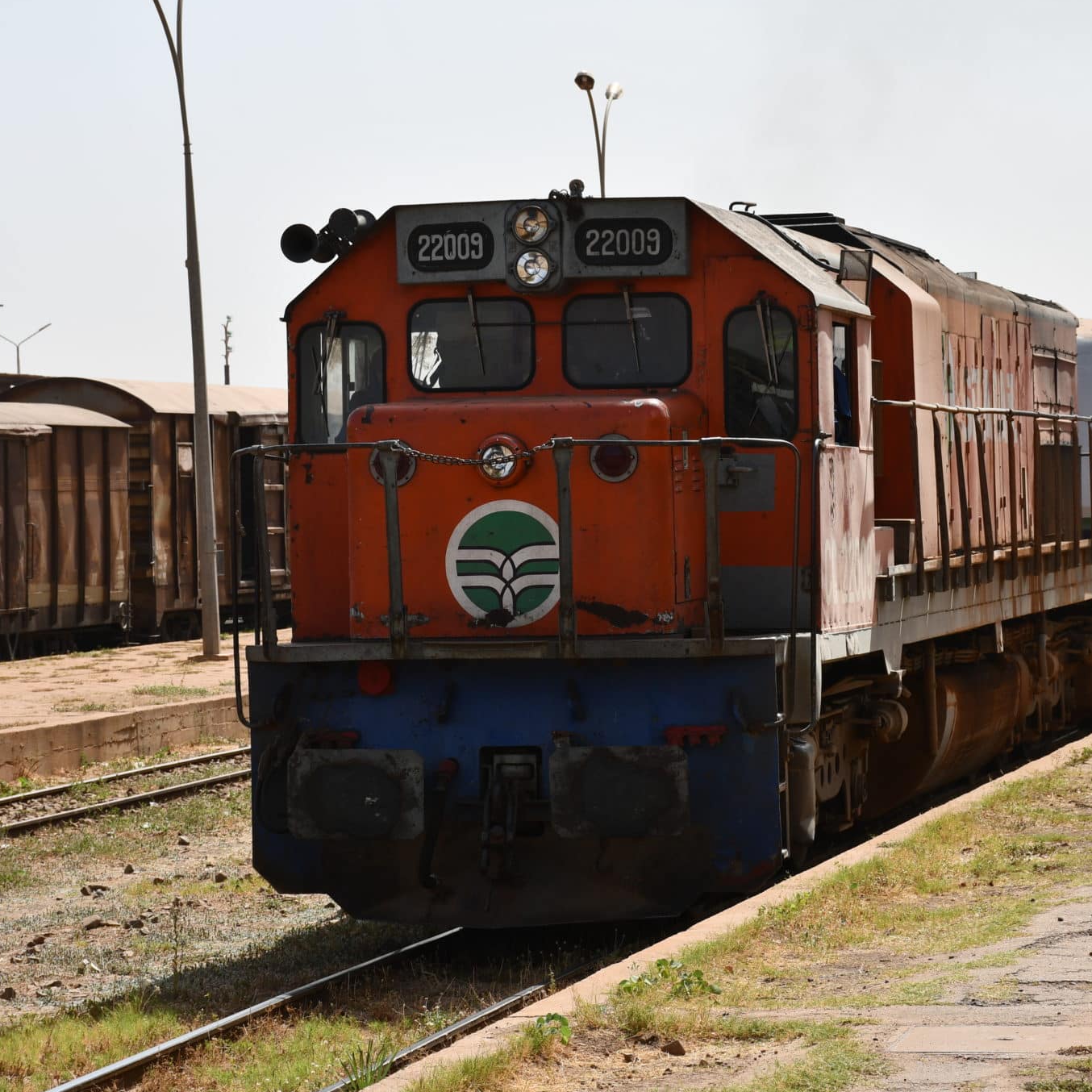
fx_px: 4818
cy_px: 546
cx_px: 658
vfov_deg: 12.9
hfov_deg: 12.9
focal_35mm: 135
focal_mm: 70
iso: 100
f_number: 9
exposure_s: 1/320
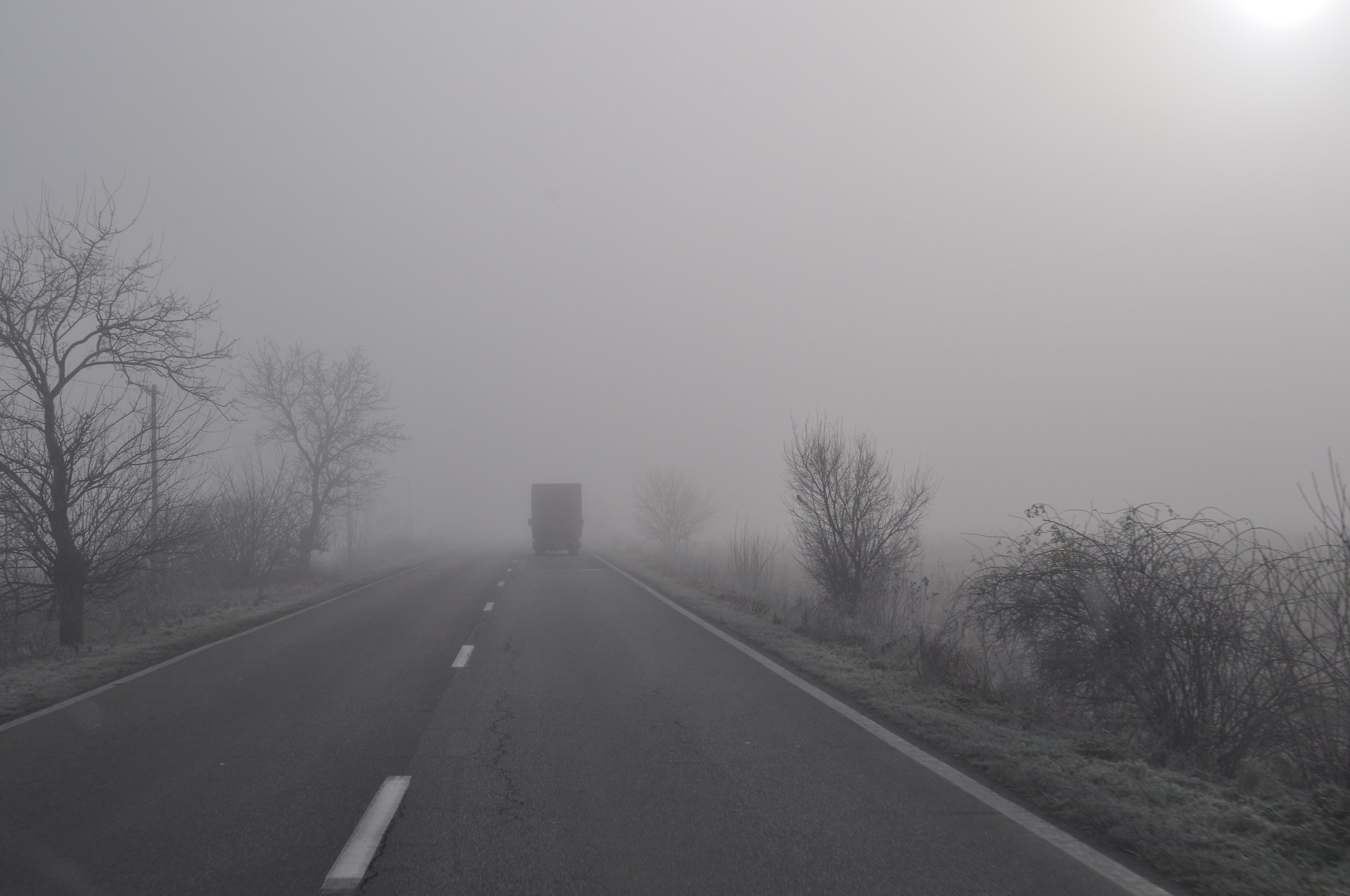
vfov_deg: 28.0
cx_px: 675
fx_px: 1798
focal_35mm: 48
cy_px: 448
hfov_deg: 41.2
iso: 200
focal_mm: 32
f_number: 10
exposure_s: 1/400
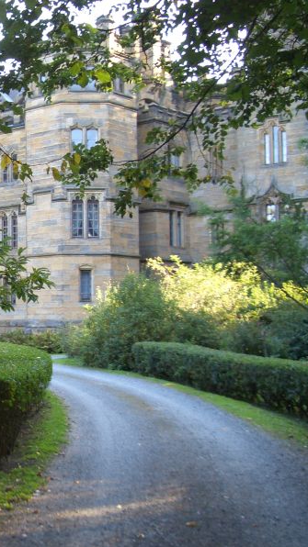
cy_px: 274
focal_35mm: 60
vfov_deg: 34.9
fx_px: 872
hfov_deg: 19.2
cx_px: -38
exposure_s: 1/60
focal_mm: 6.8
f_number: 2.8
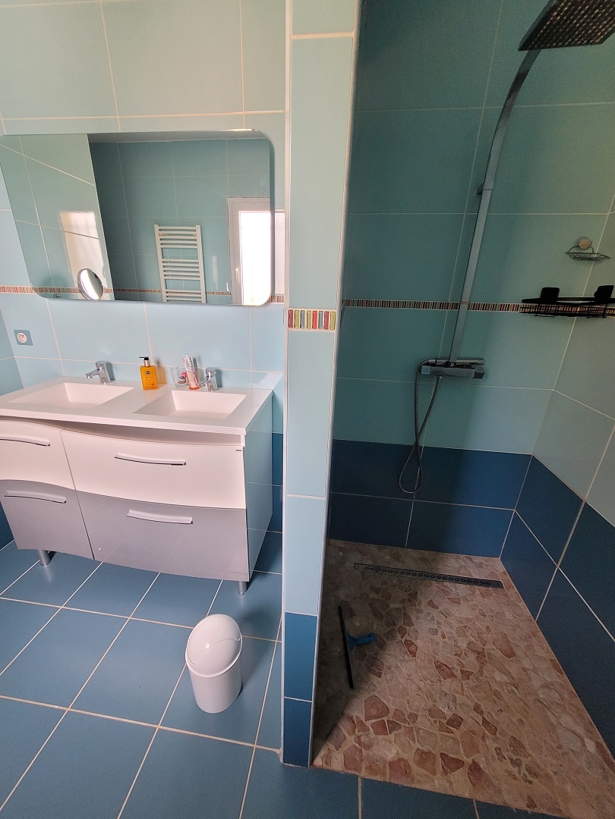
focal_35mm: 13
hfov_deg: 89.9
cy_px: 410
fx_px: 308
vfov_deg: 106.2
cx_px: 308
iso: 160
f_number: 2.2
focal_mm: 1.74
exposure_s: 1/50
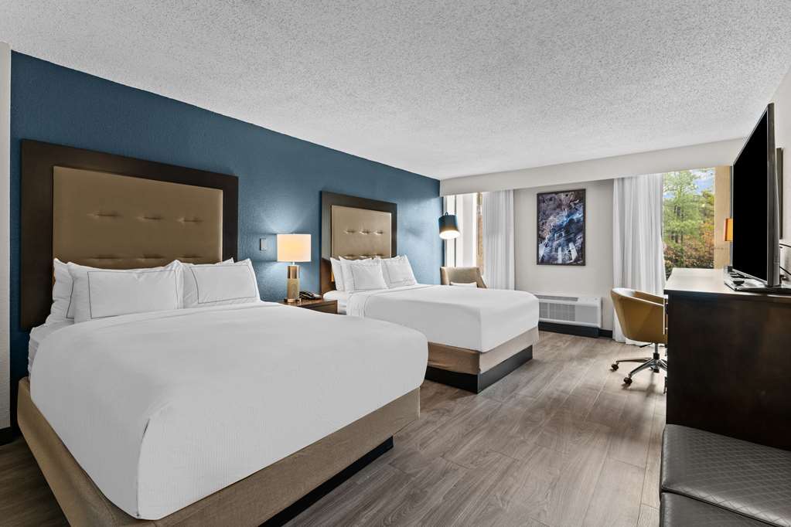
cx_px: 396
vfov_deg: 73.7
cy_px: 264
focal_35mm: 16
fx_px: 352
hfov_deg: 96.7
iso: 400
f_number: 7.1
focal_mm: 16
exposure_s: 1/2
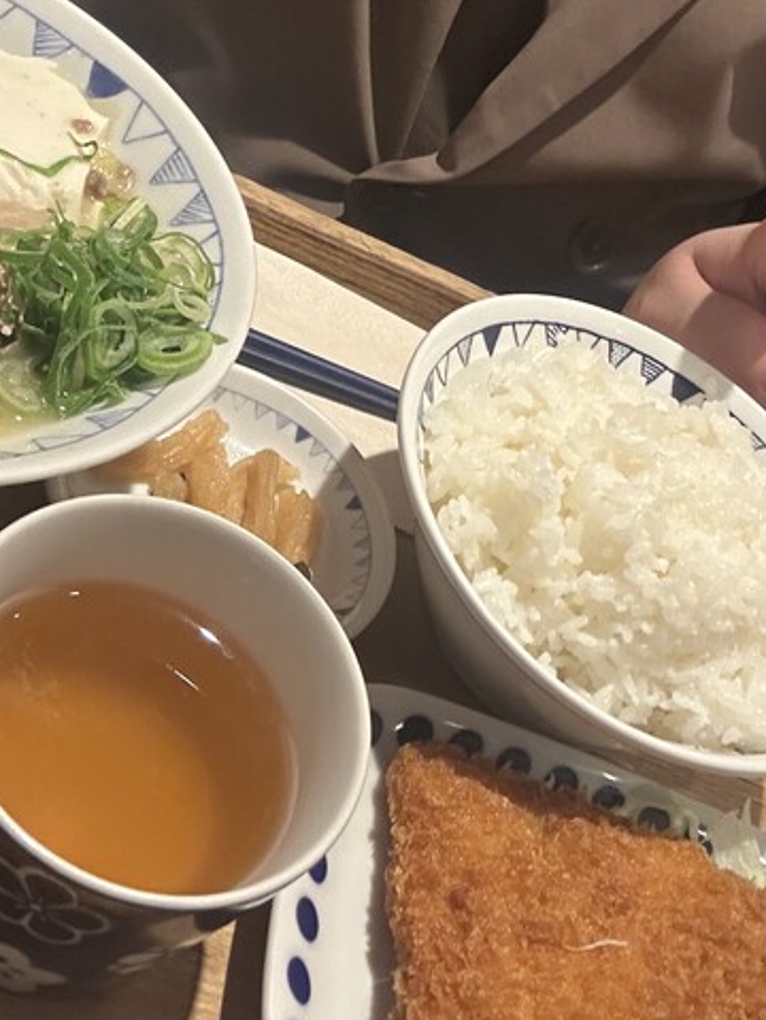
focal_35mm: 50
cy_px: 348
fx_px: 1473
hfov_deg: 29.1
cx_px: 389
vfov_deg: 37.8
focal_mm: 2.69
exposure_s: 1/50
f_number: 1.9
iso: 200
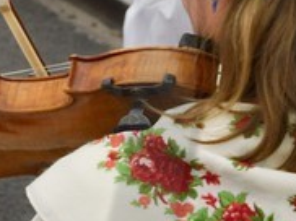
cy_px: 34
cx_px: -473
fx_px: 1734
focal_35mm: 203
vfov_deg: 7.3
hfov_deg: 8.7
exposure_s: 1/250
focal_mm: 24
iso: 800
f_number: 6.3
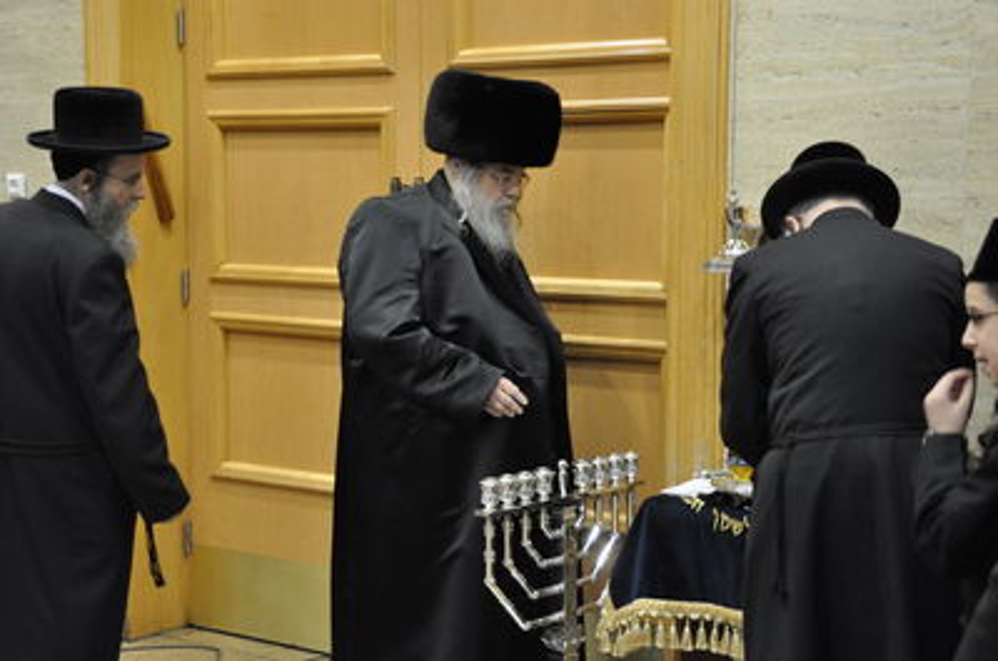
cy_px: 330
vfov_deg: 20.5
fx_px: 1826
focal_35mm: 66
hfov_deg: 30.6
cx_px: 499
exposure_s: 1/50
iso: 1250
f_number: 5
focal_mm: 44
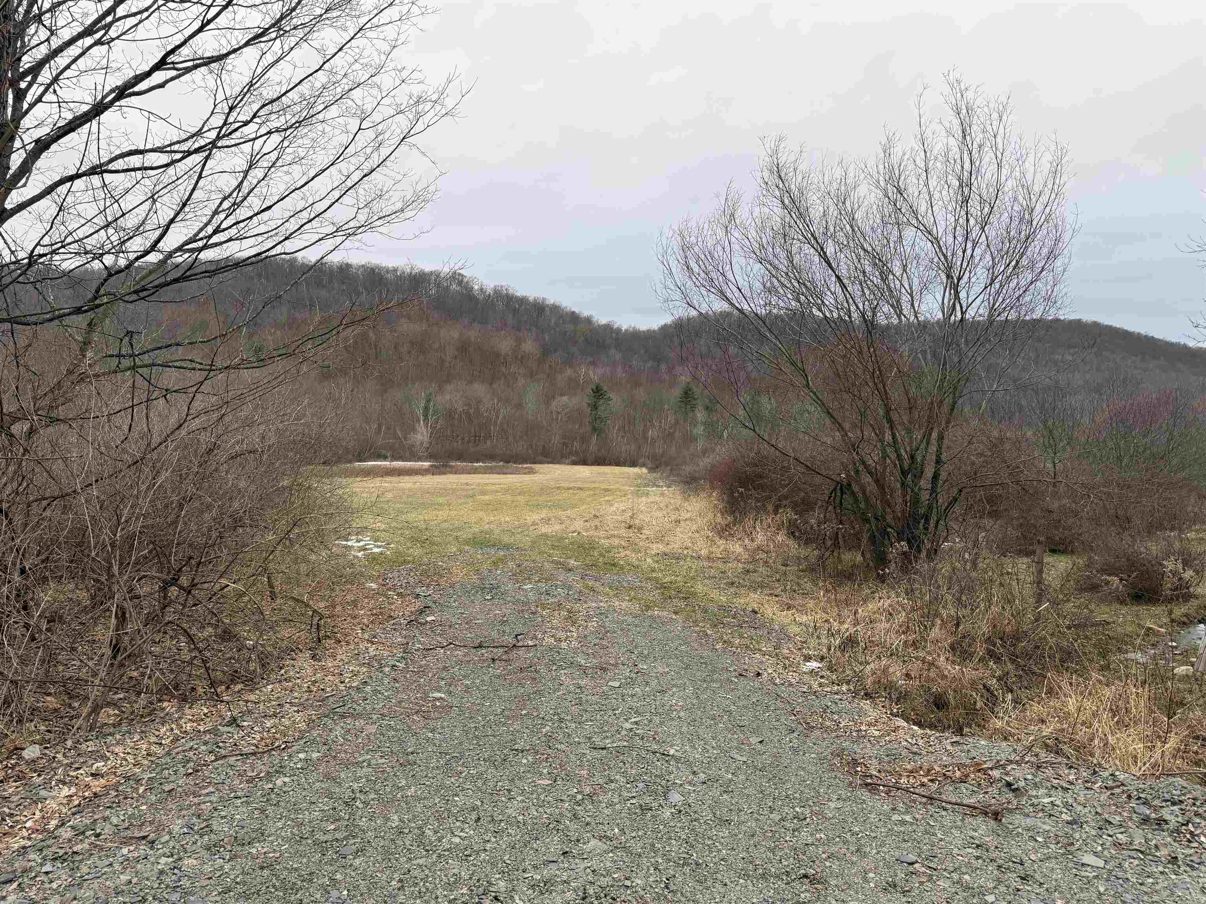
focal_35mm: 24
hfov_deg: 71.6
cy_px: 452
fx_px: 836
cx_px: 603
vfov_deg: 56.8
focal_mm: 6.76
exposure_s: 1/849
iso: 80
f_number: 1.78
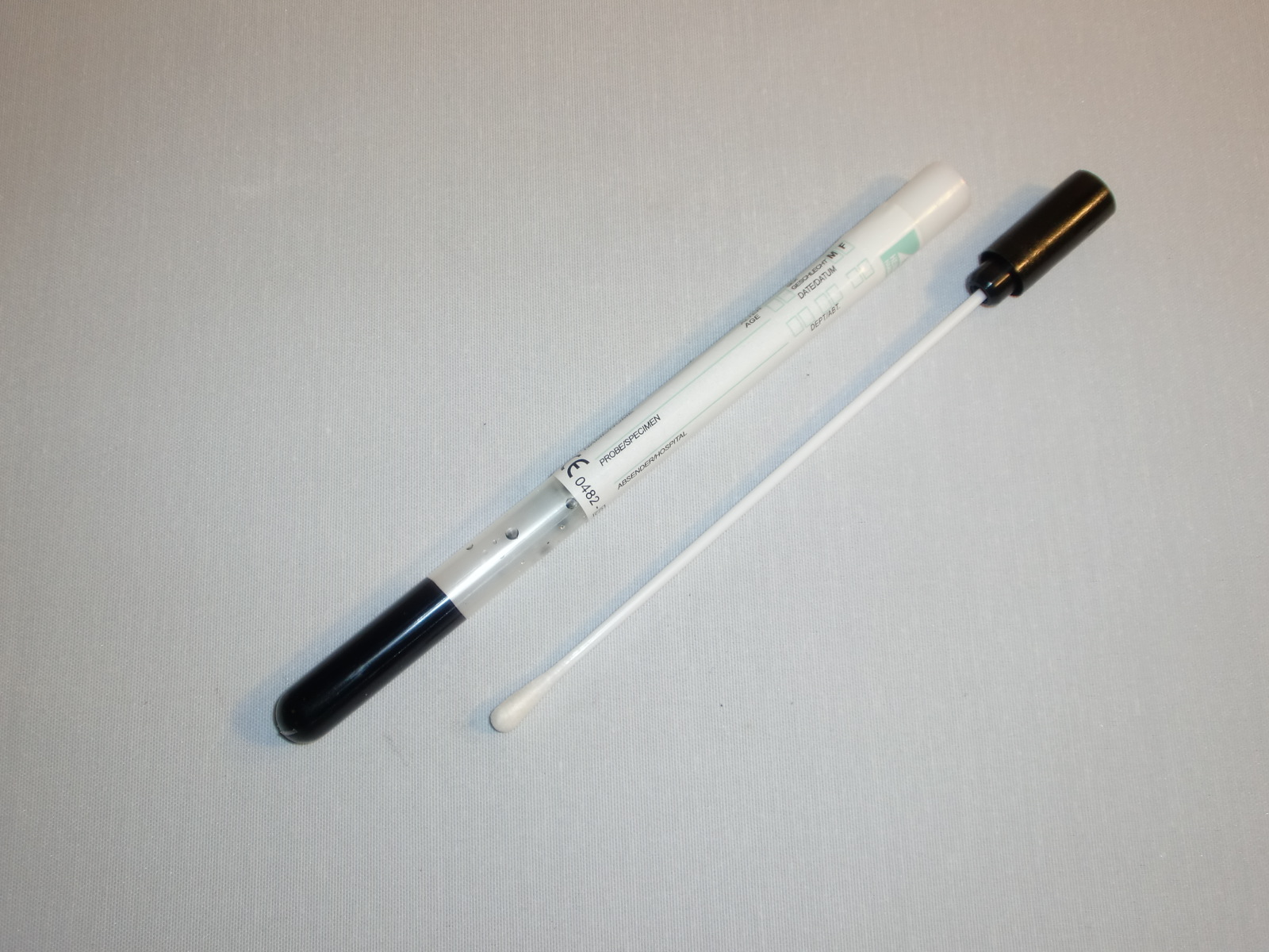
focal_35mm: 39
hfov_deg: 47.9
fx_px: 1430
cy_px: 476
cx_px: 634
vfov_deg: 36.8
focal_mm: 6.51
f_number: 3.1
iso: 64
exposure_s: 1/250
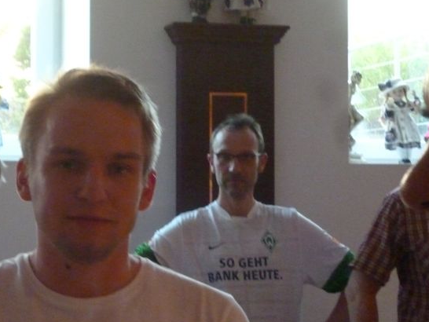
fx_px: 1116
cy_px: 180
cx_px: 58
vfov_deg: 16.4
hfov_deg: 21.4
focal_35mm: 90
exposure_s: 1/20
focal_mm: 8.6
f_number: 4
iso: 800
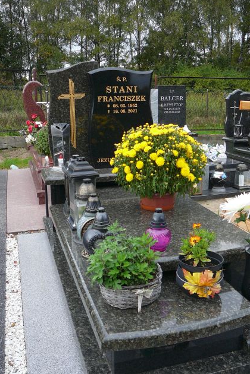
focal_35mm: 37
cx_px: 136
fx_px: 385
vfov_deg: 51.9
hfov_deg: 35.9
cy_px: 185
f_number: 2.8
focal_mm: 5.2
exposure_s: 1/100
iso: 80
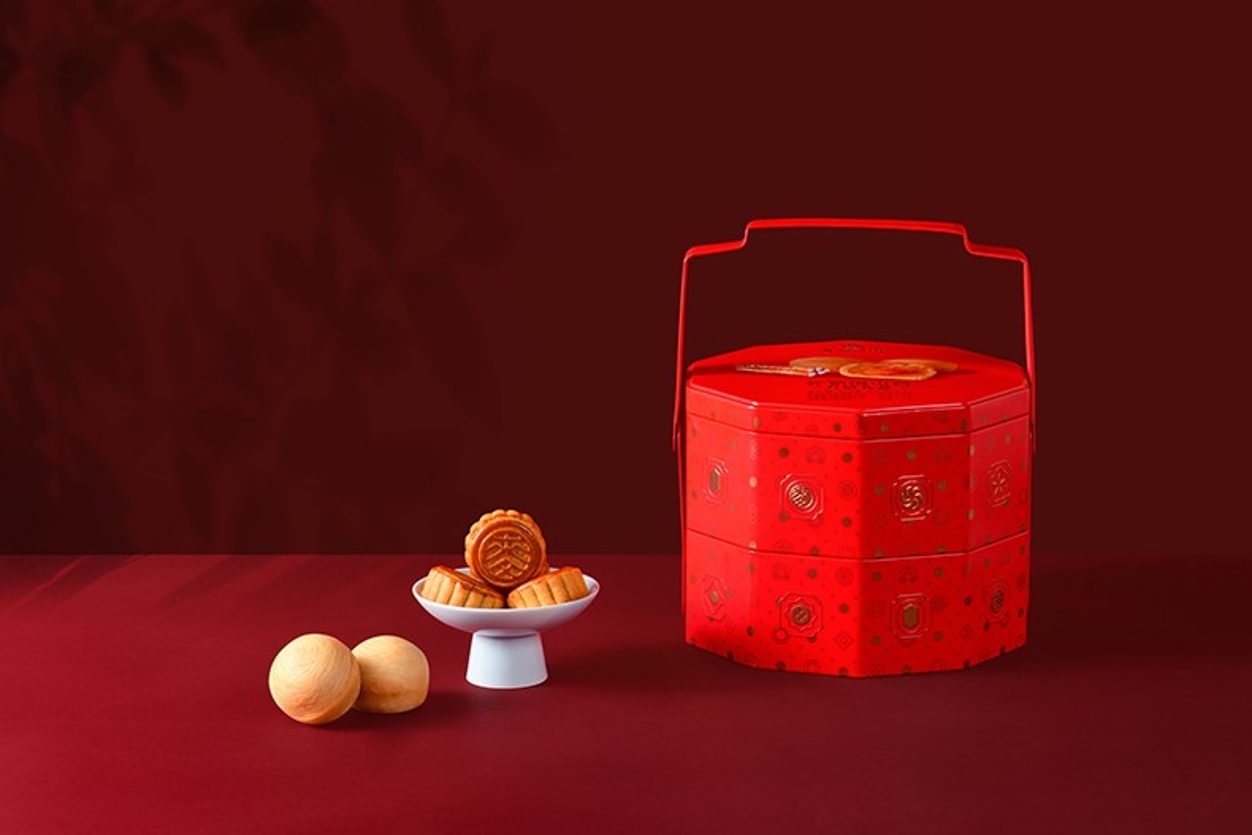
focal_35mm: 105
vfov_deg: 13.0
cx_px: 626
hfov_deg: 19.5
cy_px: 418
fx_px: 3652
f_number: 22
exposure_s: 1/125
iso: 200
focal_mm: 105
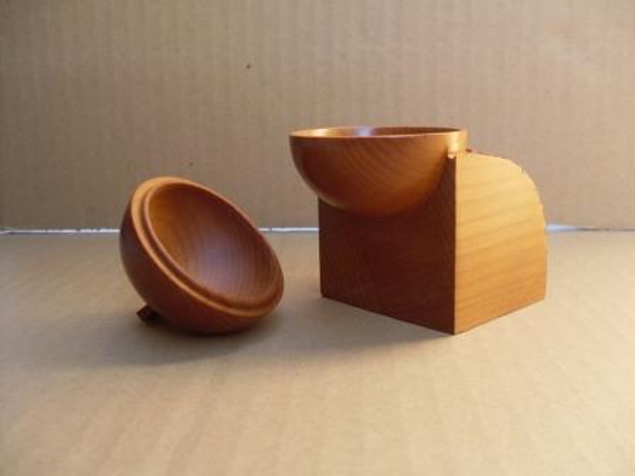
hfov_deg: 49.0
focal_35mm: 38
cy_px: 238
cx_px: 318
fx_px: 697
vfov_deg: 37.7
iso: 100
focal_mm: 6.3
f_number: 2.8
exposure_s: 1/90
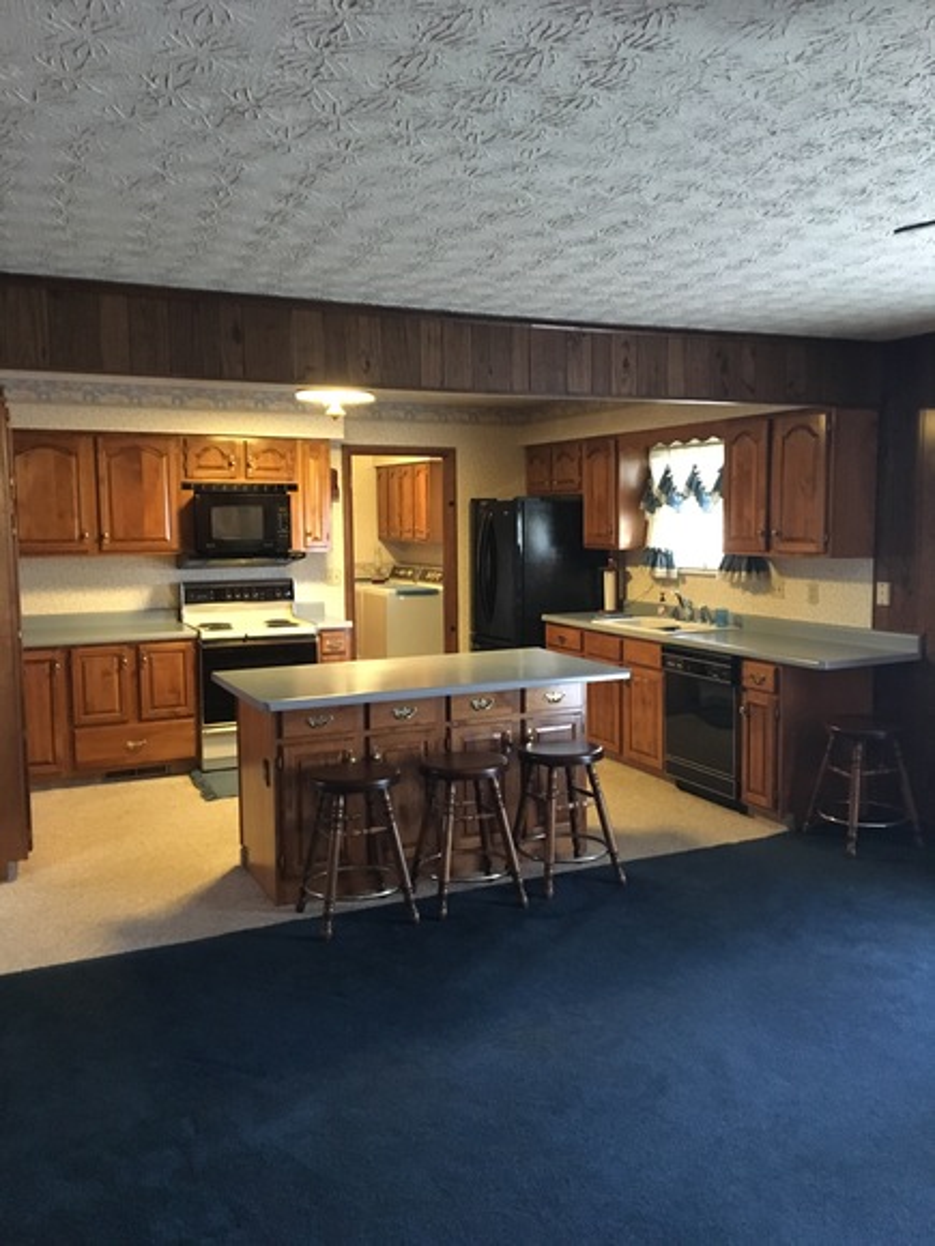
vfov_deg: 61.7
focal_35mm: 29
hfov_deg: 48.2
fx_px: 1044
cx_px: 468
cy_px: 623
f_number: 2.2
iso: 320
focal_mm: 4.15
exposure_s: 1/15
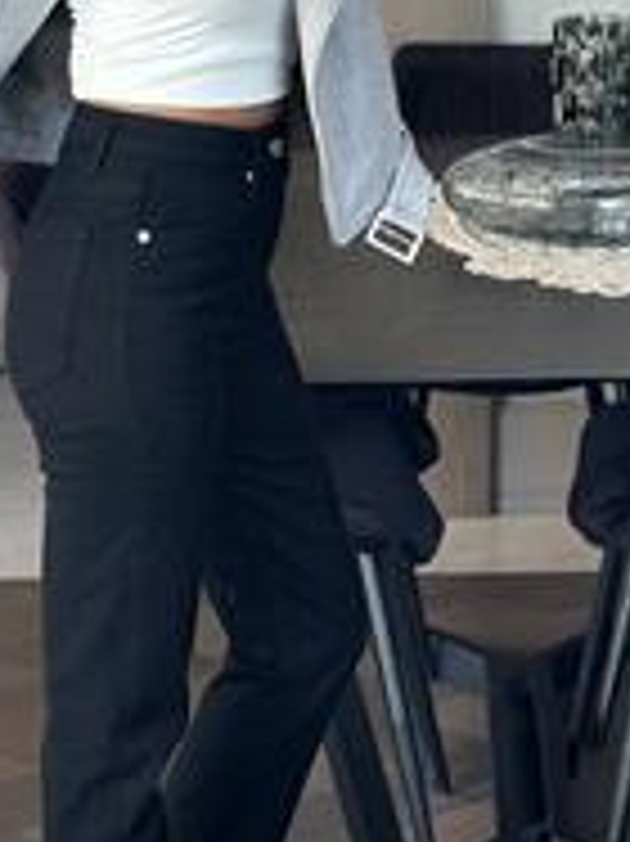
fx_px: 3158
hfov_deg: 11.4
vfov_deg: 15.2
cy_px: 333
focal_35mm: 130
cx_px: 230
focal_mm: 6.86
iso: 160
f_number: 1.78
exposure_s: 1/60
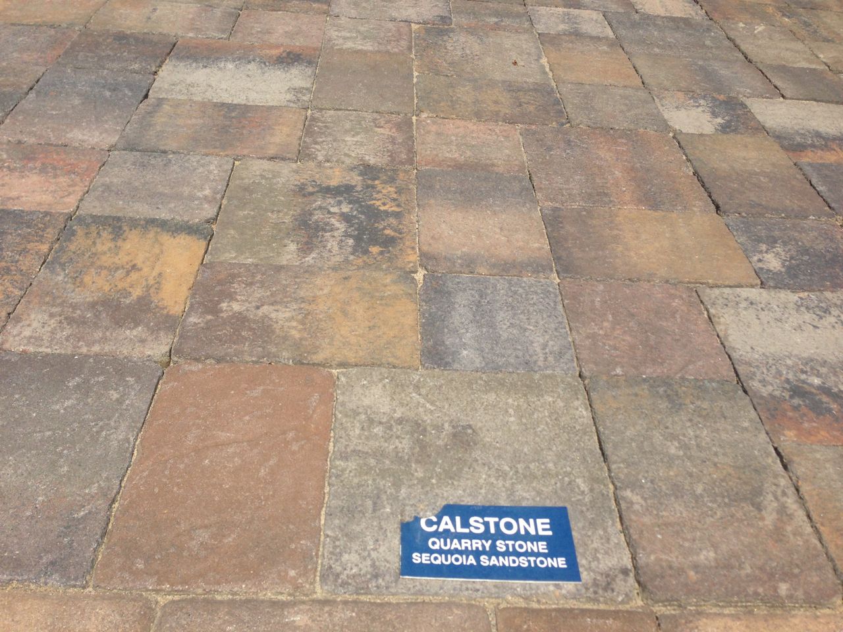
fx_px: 804
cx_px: 422
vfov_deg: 42.9
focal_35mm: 33
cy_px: 316
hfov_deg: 55.4
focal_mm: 4.13
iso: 50
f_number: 2.4
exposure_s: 1/2463
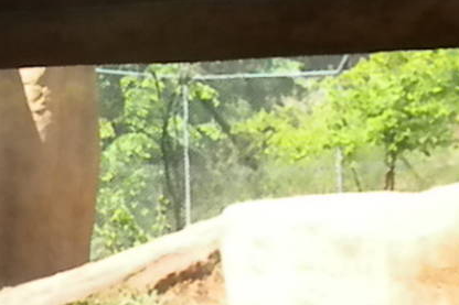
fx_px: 1886
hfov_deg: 13.7
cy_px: 130
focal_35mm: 148
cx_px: -4
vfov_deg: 9.3
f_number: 10
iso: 640
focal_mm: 6.6
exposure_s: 1/133
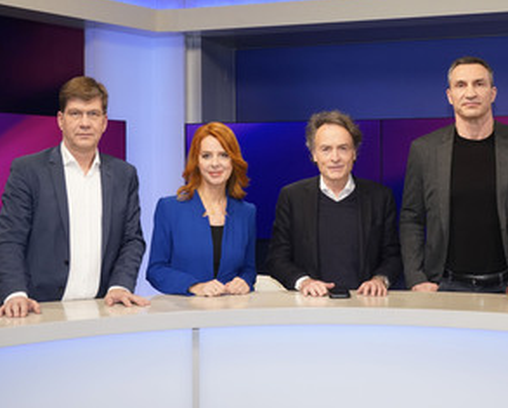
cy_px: 227
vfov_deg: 30.9
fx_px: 737
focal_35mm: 49
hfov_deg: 37.8
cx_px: 320
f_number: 5.6
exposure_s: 1/125
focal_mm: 34
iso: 2000
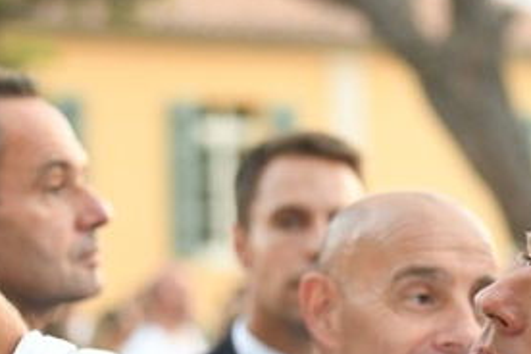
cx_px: 260
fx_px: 2242
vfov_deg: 9.0
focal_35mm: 152
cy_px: 314
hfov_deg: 13.5
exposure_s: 1/800
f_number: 2.8
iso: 2800
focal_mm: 70
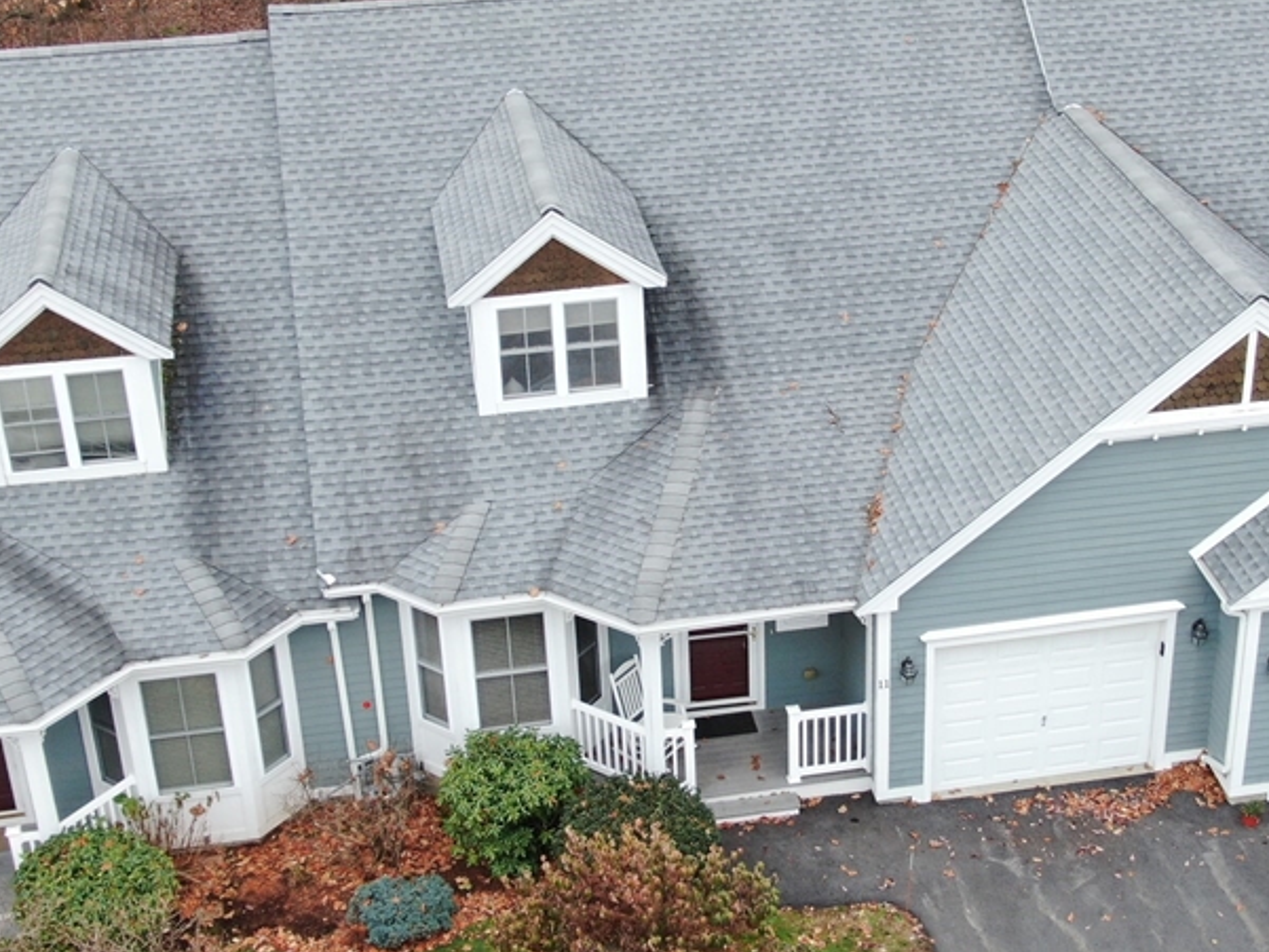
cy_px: 467
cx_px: 769
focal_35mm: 63
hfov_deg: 30.6
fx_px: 2310
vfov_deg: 23.3
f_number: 3.4
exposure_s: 1/30
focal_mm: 6.35
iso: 160
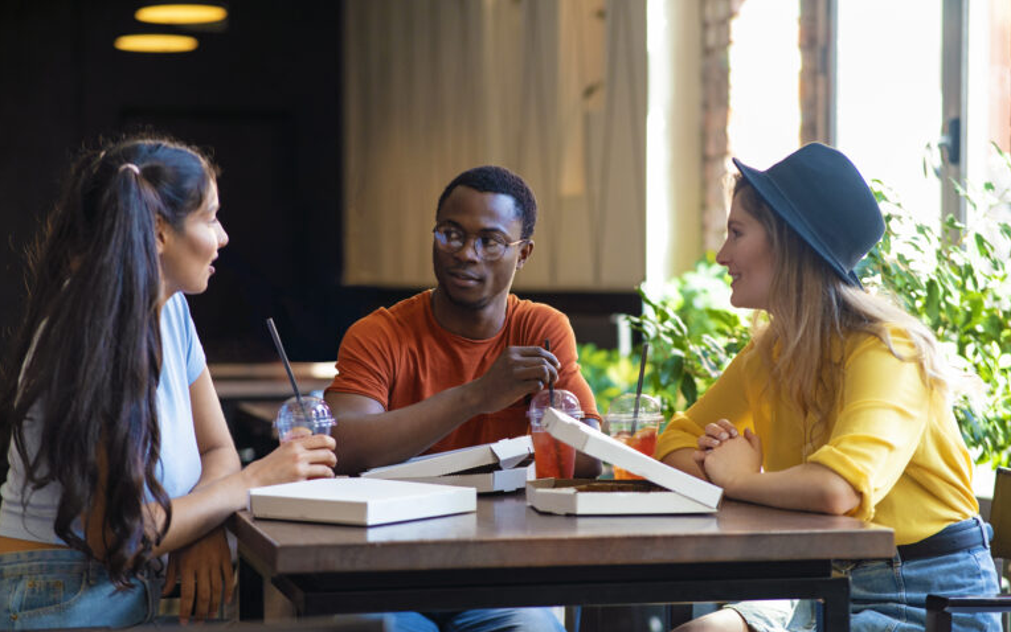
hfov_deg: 23.8
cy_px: 326
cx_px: 504
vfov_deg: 15.0
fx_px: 2398
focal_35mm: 87
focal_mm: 85
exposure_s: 1/400
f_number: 2.2
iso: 800
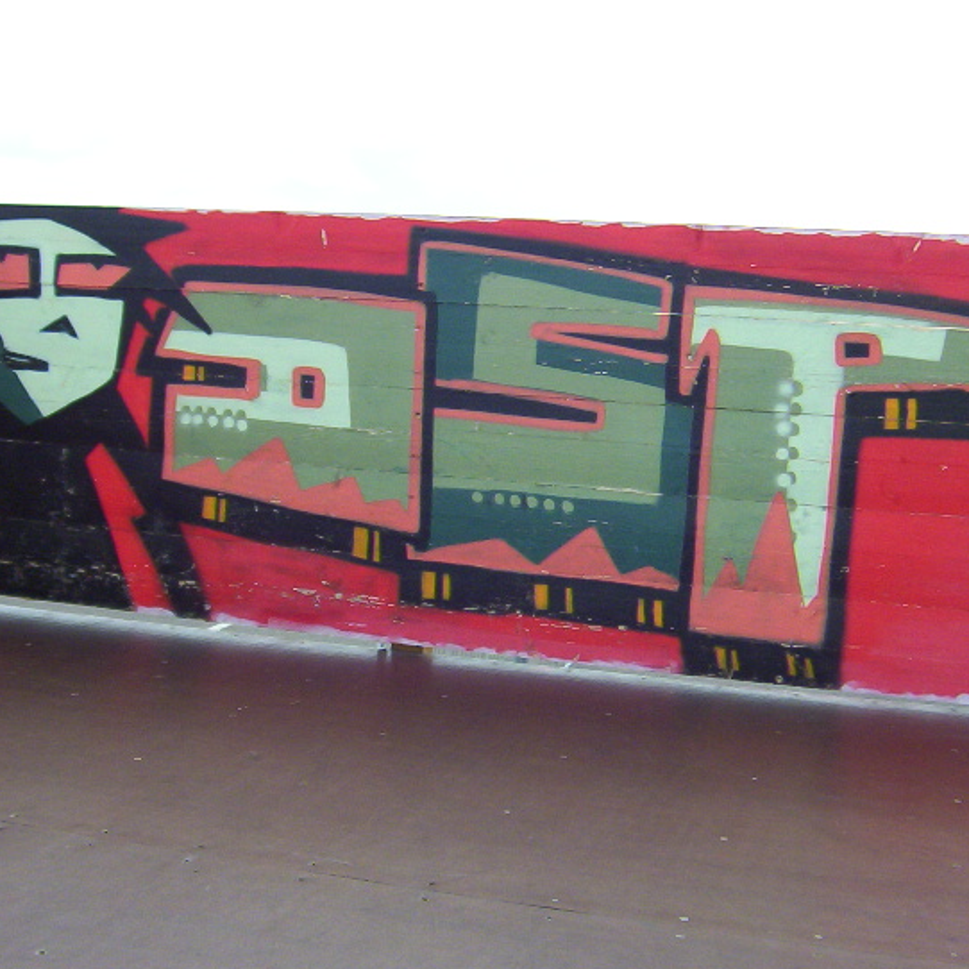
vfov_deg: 35.3
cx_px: 479
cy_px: 427
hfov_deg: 35.4
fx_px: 1520
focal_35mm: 48
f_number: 2.76
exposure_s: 1/963
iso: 100
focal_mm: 5.54
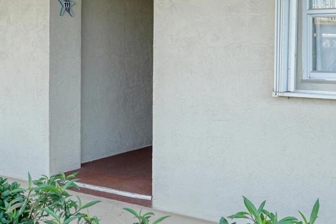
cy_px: 33
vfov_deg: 23.2
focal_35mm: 57
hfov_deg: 34.8
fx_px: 535
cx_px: 141
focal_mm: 16.1
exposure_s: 1/40
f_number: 8
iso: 320
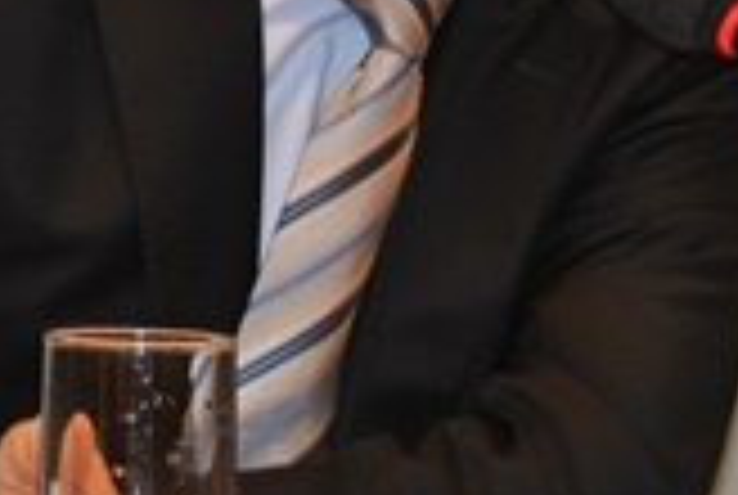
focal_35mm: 322
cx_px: -148
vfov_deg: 4.3
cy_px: 191
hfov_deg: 6.3
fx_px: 6612
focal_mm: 55
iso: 200
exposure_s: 1/60
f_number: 5.6
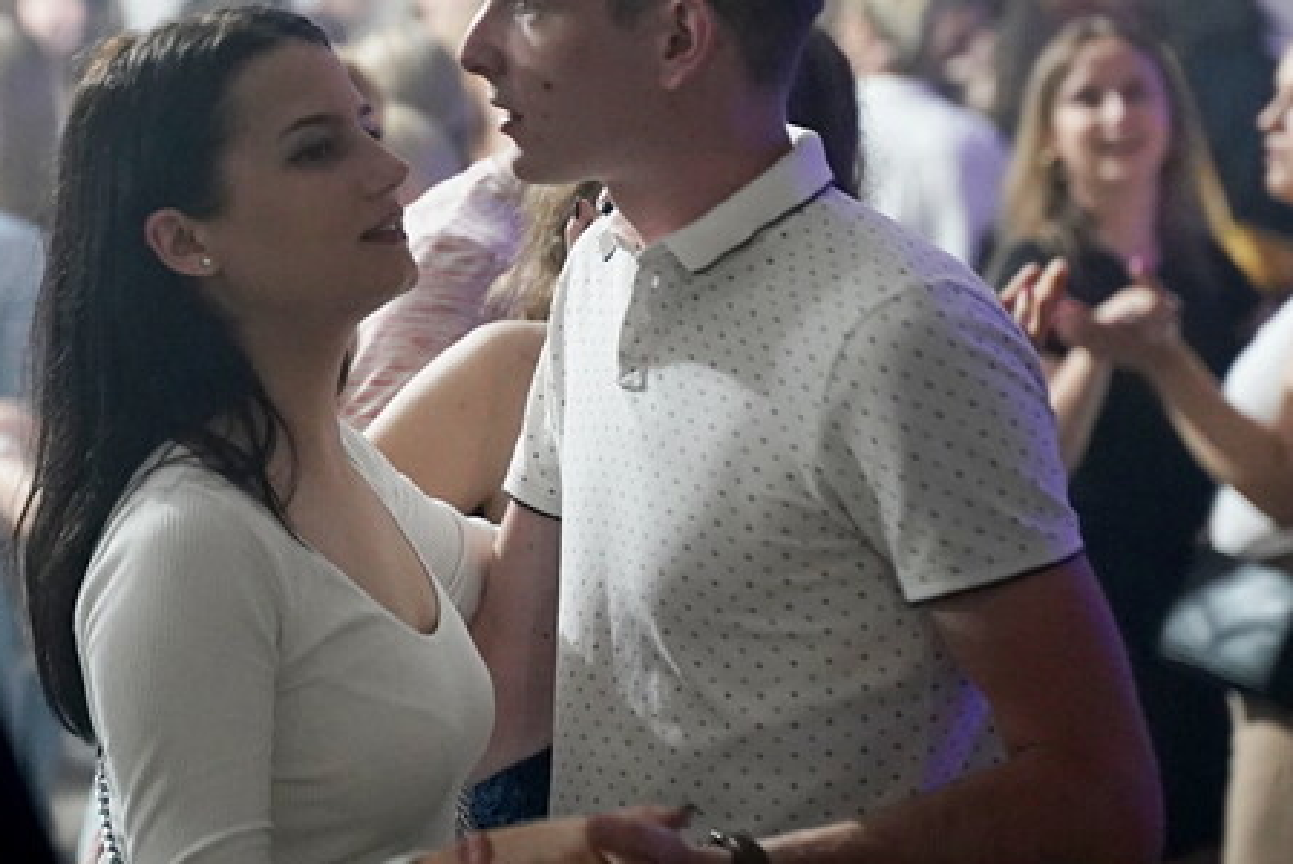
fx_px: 6145
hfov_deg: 12.0
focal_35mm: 171
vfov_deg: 8.0
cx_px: 348
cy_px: 292
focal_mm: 75
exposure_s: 1/60
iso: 4000
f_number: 2.8
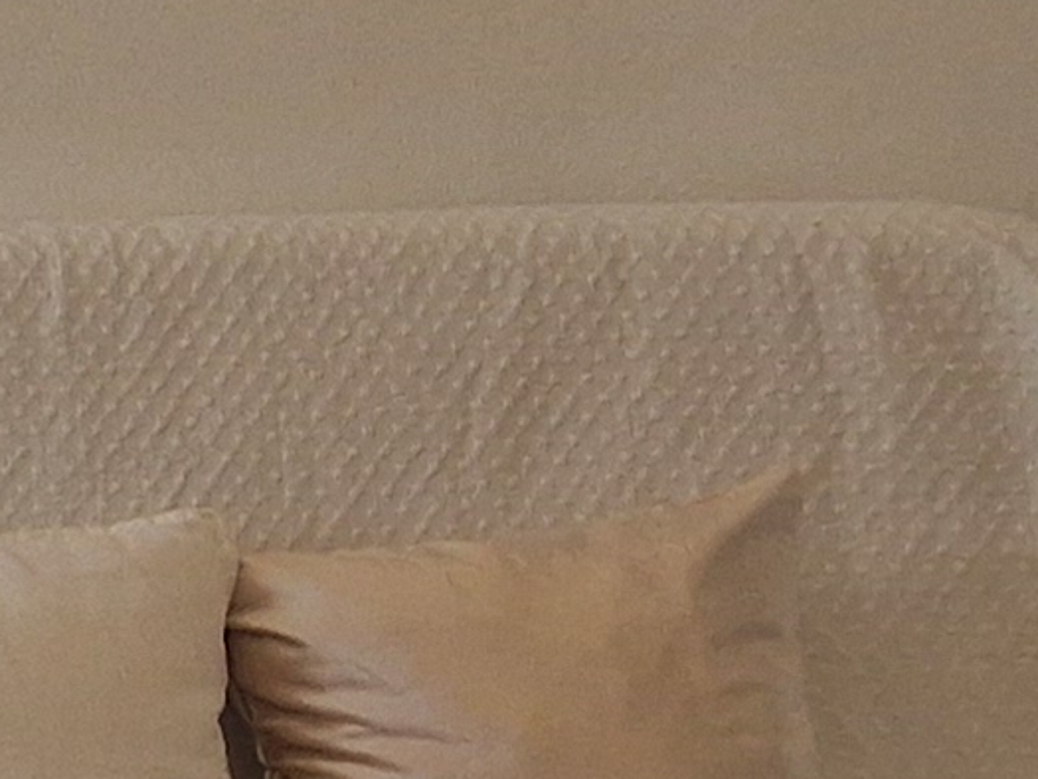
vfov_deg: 14.9
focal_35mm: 99
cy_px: 160
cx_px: -1418
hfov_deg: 14.1
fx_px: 2969
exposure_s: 1/100
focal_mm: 2.2
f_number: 2.2
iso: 100
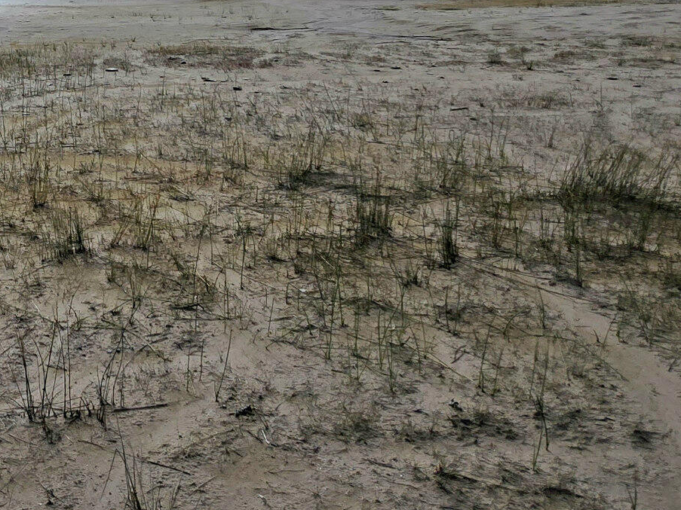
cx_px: 35
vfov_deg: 34.6
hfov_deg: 43.5
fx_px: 747
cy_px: 9
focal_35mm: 38
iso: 50
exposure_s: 1/7518
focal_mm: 2.2
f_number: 2.2
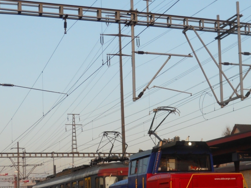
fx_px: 508
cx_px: 146
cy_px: 158
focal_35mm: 70
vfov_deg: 20.7
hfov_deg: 27.7
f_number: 3.2
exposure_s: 1/250
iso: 200
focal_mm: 7.3
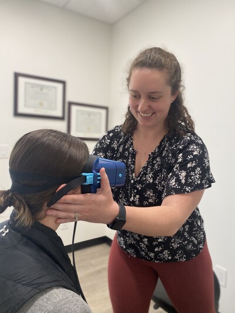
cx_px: 118
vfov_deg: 67.3
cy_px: 156
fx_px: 235
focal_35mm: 26
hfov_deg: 53.1
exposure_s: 1/120
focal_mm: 4.25
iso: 100
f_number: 1.8
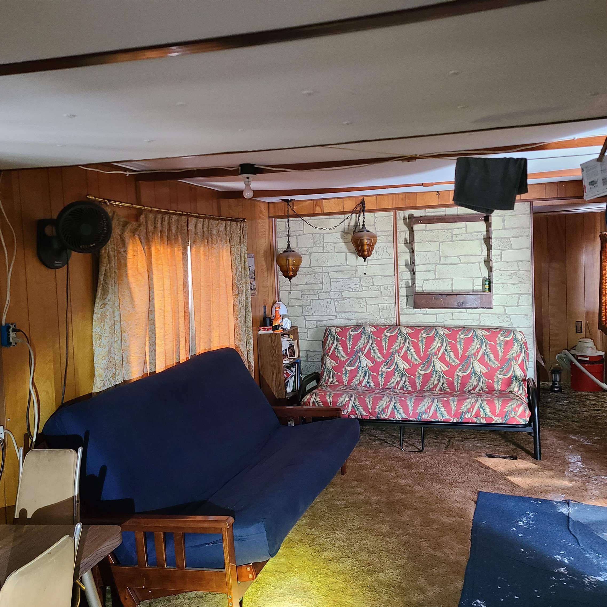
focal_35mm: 31
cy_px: 307
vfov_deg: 52.5
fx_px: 615
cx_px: 316
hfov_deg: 52.5
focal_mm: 5.4
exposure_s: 1/40
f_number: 1.8
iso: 500
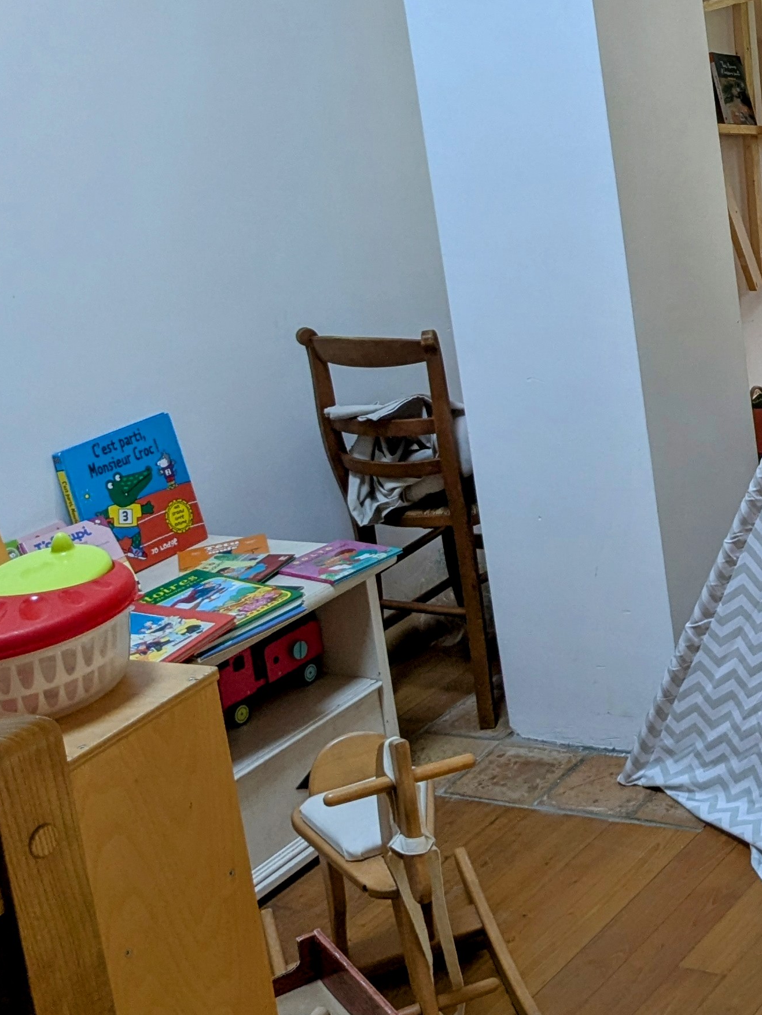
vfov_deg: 30.4
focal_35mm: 62
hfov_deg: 22.3
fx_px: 1820
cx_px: 841
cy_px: 193
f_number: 1.73
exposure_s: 1/50
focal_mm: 4.38
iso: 55
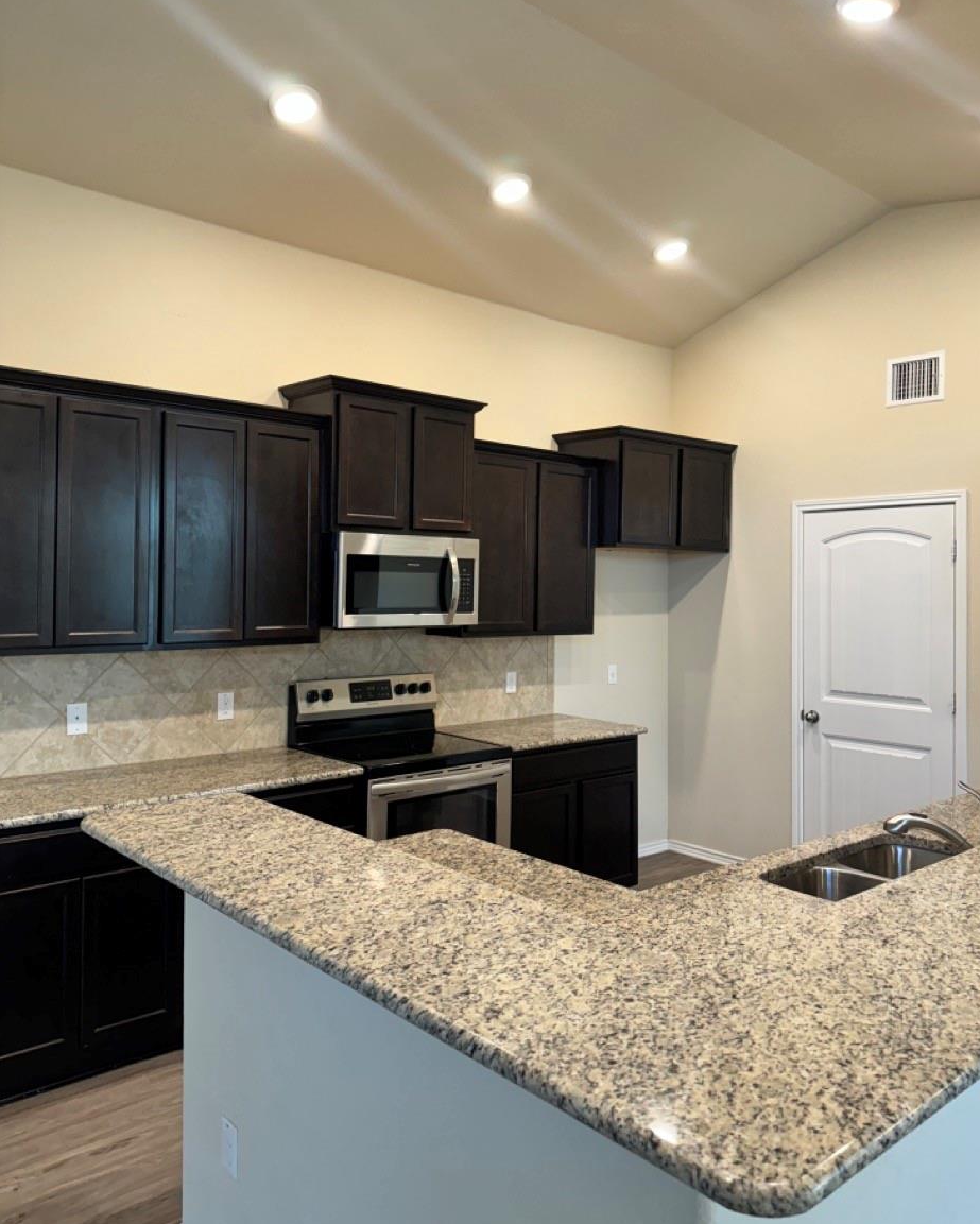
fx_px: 942
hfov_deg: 54.9
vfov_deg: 66.0
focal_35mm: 26
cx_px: 508
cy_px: 574
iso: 200
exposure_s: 1/120
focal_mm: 6.76
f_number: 1.78
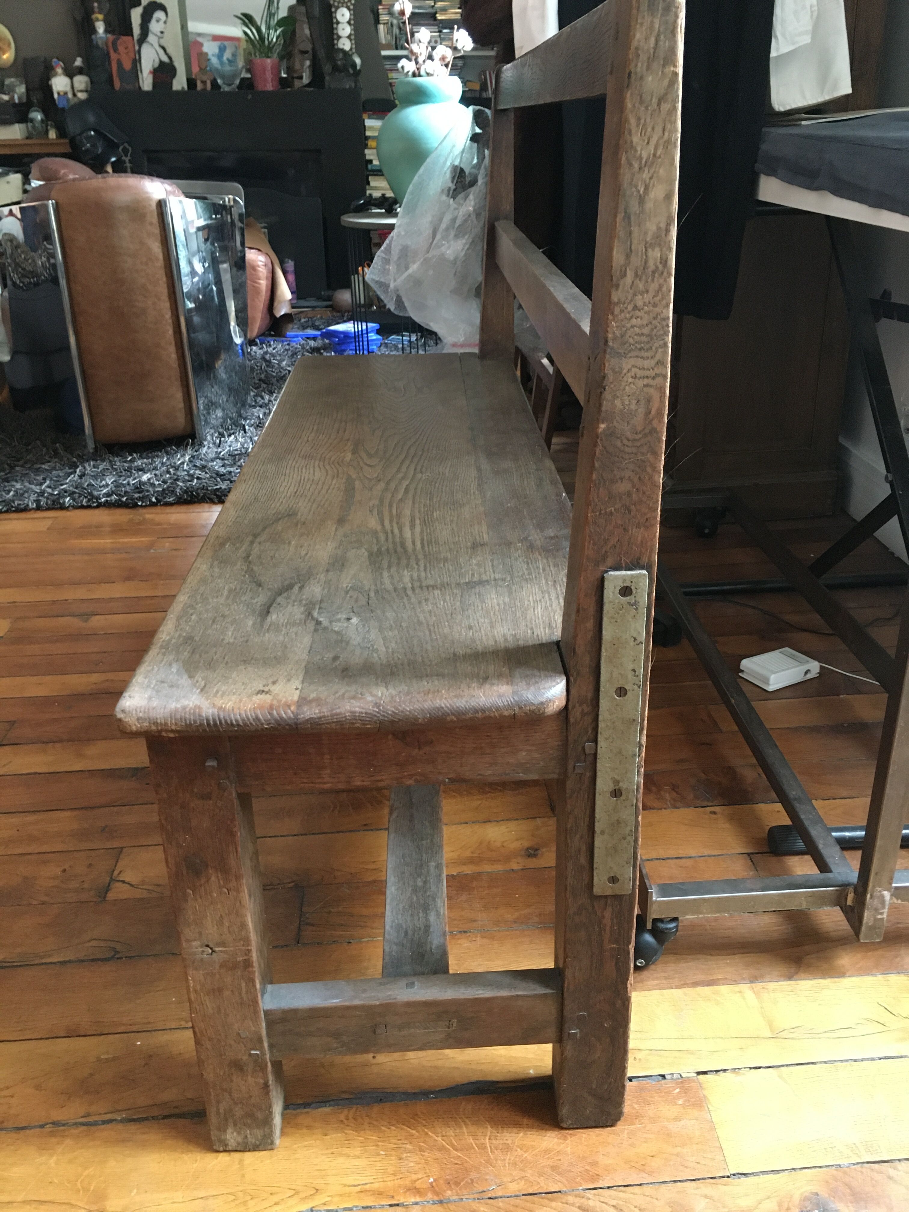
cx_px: 454
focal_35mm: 29
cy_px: 606
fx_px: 1015
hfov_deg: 48.2
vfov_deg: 61.7
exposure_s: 1/17
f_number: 2.2
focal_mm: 4.15
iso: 200
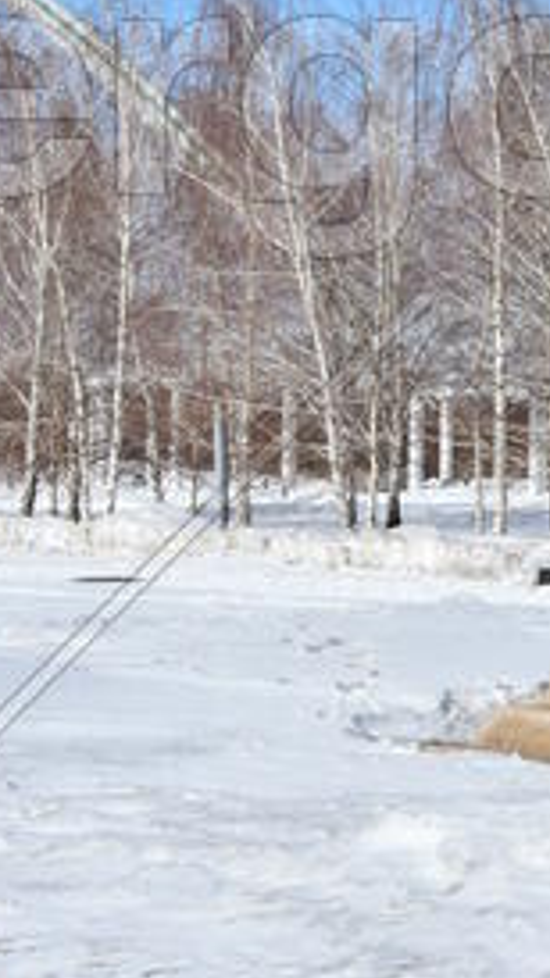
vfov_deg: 18.6
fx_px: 2932
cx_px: 612
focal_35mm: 113
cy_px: 107
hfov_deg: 10.6
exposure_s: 1/320
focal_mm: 34
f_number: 11
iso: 100
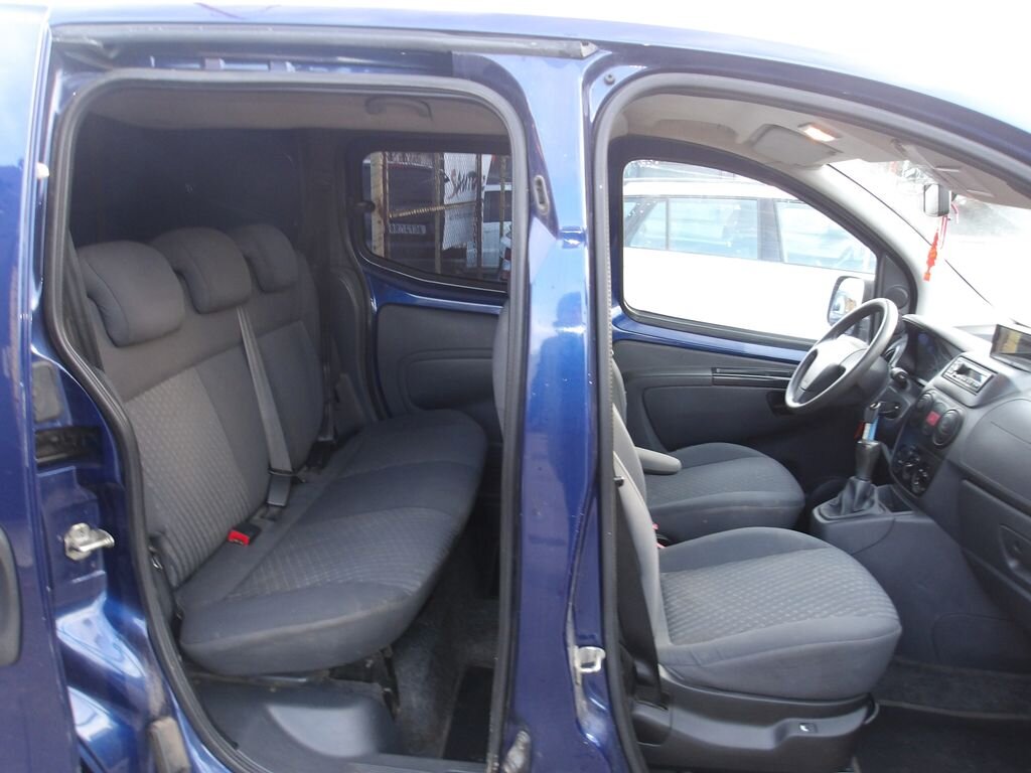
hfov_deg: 65.3
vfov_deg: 51.4
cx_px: 516
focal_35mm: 27
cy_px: 386
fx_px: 804
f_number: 3
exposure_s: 1/20
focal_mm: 4.9
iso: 200
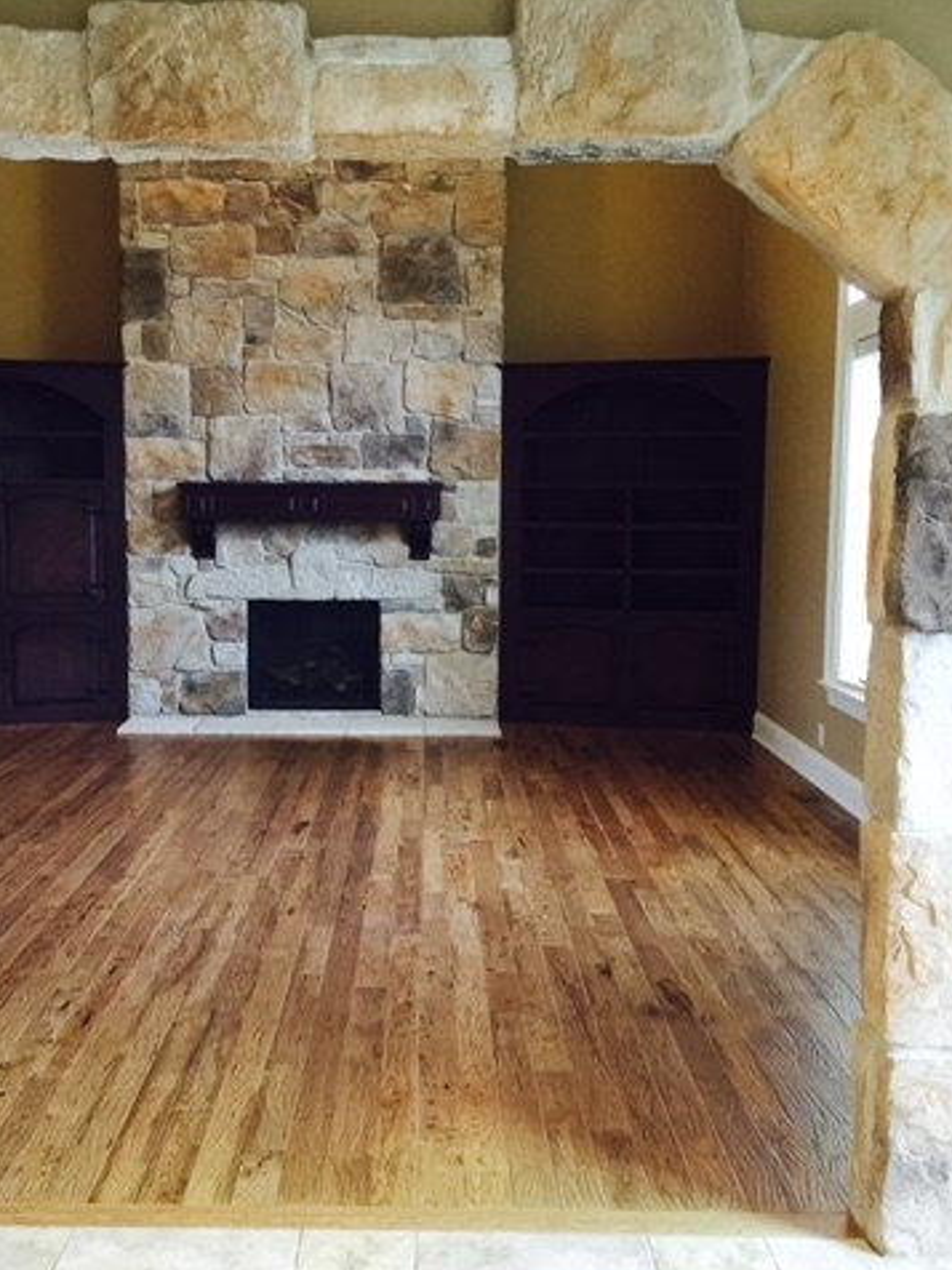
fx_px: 1430
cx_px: 400
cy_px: 635
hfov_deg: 36.7
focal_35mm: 39
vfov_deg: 47.9
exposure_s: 1/30
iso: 50
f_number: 2.2
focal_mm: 4.15
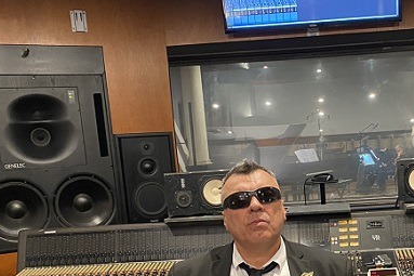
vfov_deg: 25.6
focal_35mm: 51
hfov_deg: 37.9
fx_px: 586
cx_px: 312
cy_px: 250
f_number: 1.8
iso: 500
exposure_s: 1/40
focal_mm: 4.25
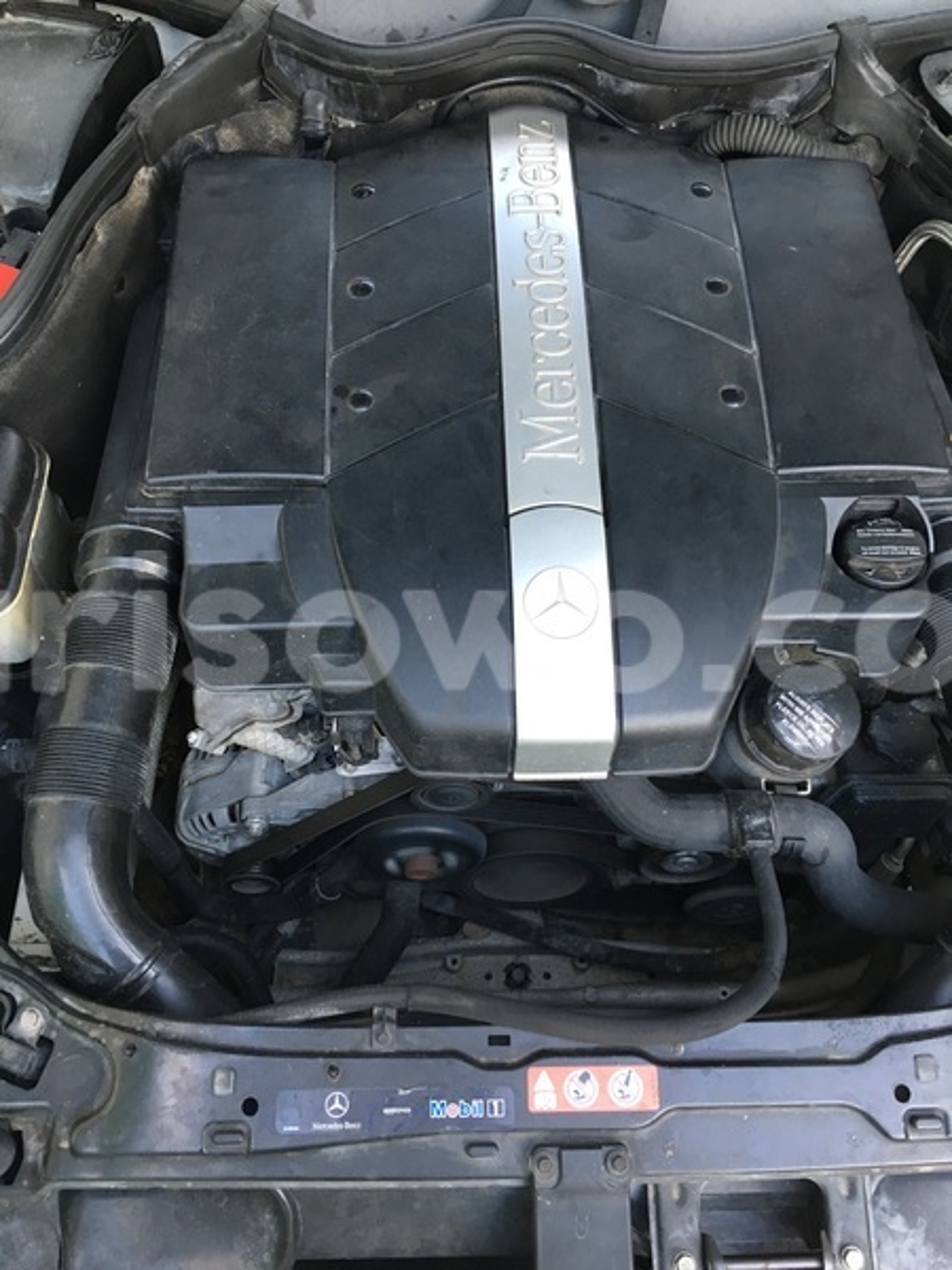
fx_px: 1063
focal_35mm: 29
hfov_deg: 48.2
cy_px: 635
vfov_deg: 61.7
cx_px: 476
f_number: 2.2
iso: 50
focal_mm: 4.15
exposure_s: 1/33
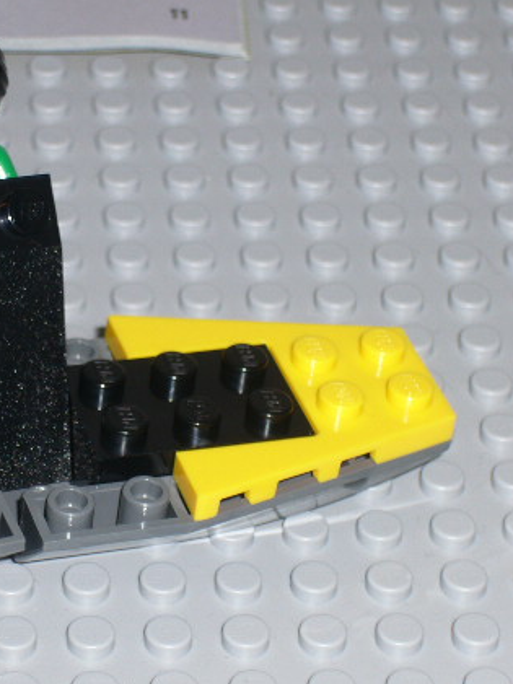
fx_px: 3162
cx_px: 44
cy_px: 337
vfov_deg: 12.3
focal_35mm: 160
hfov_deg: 9.2
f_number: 5
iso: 80
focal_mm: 17.4
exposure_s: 1/60
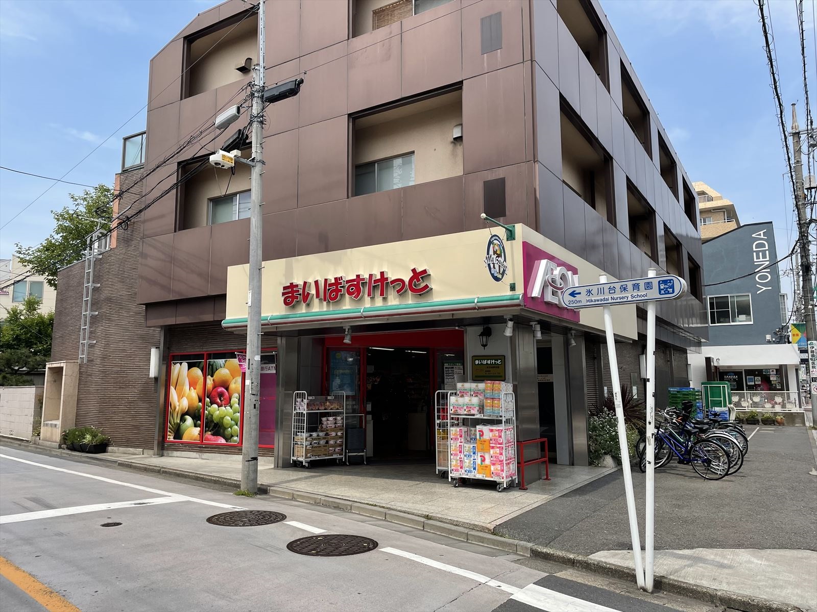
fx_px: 614
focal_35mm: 26
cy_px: 306
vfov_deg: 53.1
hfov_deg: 67.3
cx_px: 408
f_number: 1.6
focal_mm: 4.2
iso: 32
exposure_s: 1/2053
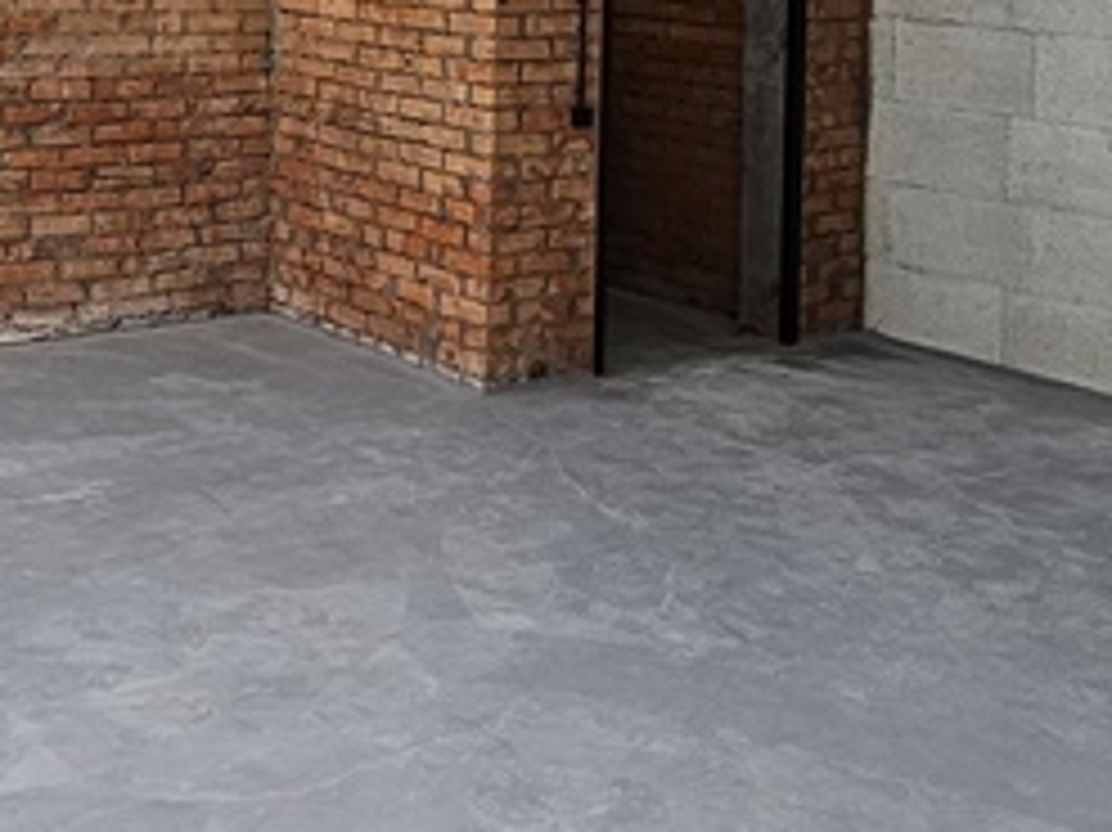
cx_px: 252
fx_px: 1734
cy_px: -99
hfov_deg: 34.7
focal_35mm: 54
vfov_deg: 25.0
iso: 160
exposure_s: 1/190
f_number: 2.2
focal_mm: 2.2
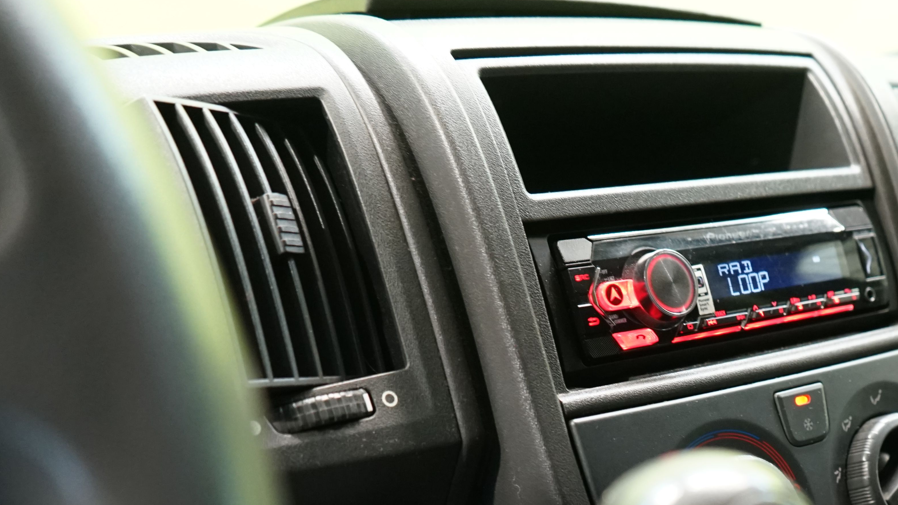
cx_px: 718
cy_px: 485
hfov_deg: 36.0
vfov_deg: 20.9
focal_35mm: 56
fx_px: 1333
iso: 2000
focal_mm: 28
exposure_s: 1/30
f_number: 3.5
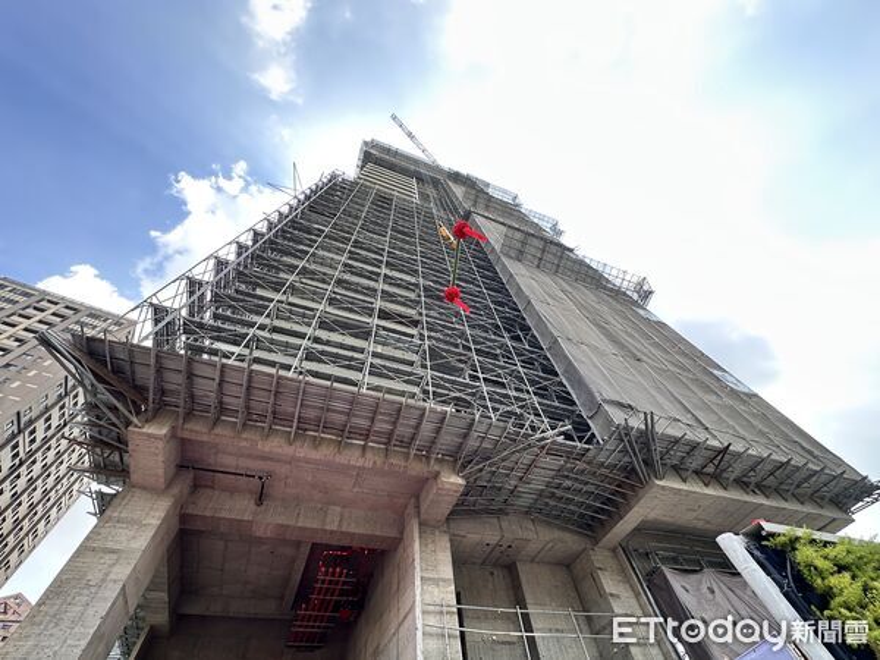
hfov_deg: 102.1
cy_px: 330
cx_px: 440
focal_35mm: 14
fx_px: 356
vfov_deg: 85.7
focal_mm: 2.22
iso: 40
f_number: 2.2
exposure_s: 1/194
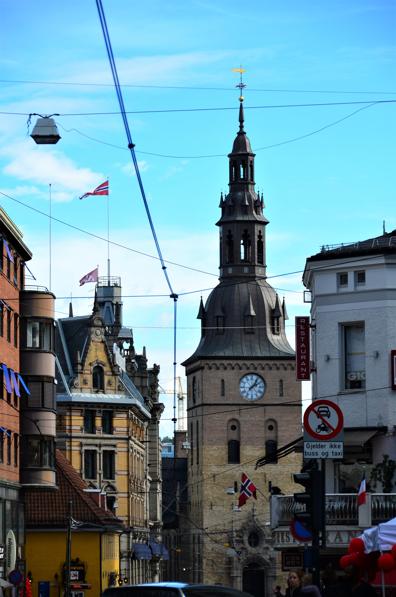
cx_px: 198
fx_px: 2362
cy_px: 298
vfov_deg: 14.4
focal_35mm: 142
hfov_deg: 9.6
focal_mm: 95
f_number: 5.6
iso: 100
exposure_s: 1/320
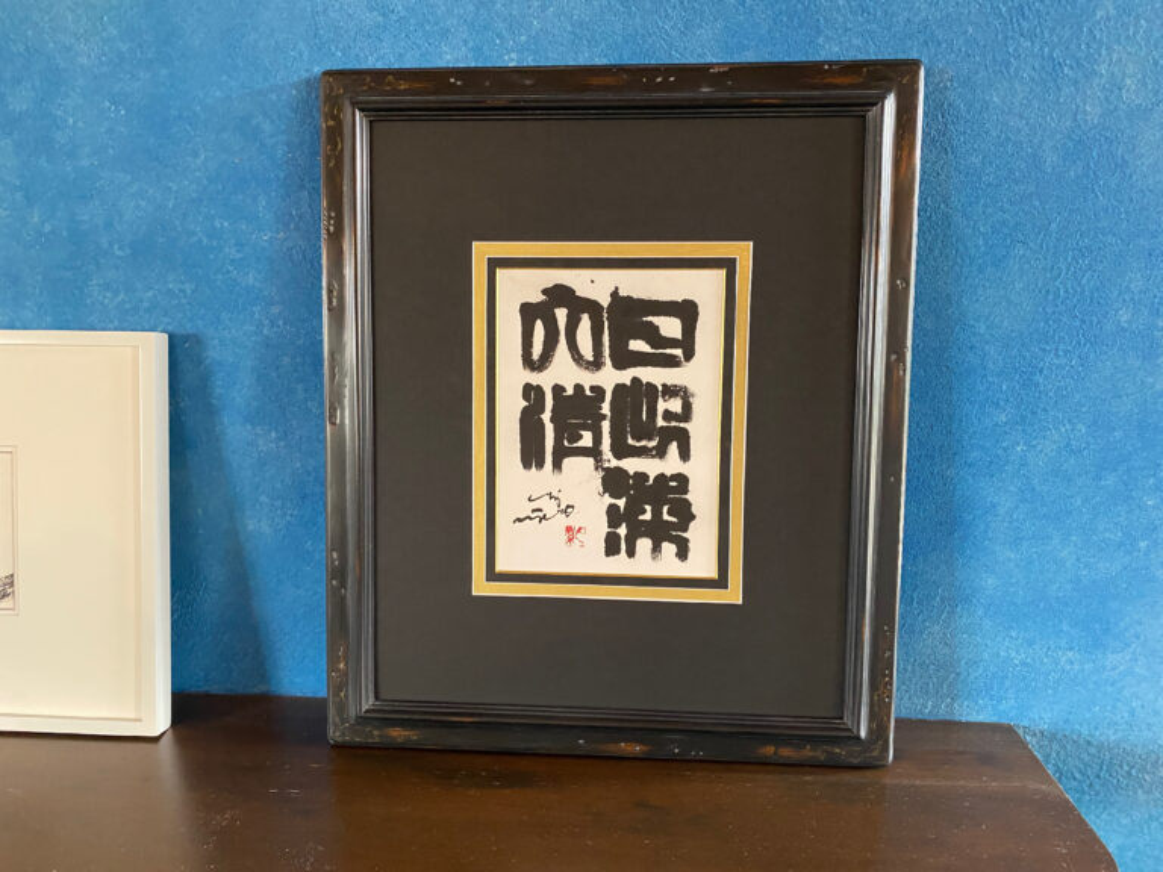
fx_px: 874
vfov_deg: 53.1
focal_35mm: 26
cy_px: 436
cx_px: 582
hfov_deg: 67.3
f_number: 1.8
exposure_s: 1/60
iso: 400
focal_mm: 4.25
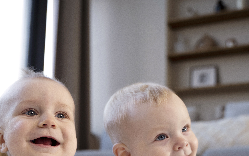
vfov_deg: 22.6
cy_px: 156
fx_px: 373
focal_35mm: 55
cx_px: 102
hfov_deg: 36.8
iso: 200
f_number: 2.8
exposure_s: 1/320
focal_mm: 28
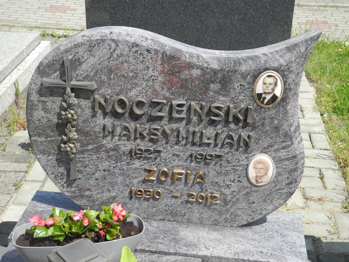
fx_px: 615
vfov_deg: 24.0
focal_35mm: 61
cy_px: 131
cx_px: 174
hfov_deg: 31.7
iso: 100
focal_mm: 13
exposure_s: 1/640
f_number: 3.5
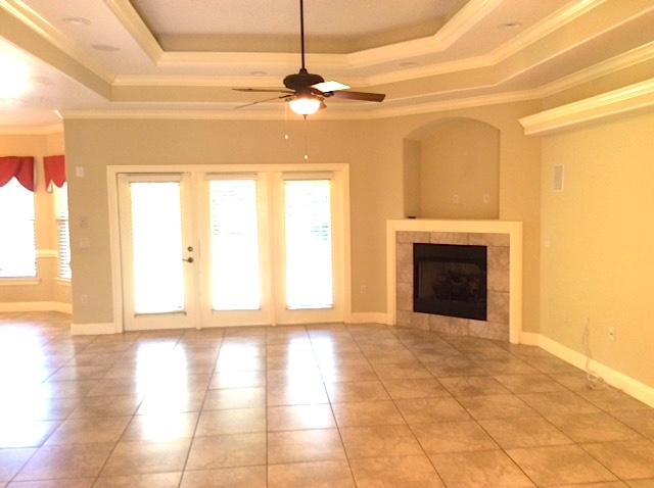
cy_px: 244
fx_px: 604
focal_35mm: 32
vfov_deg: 44.1
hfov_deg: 56.9
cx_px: 327
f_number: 2.4
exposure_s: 1/24
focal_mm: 3.3
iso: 64
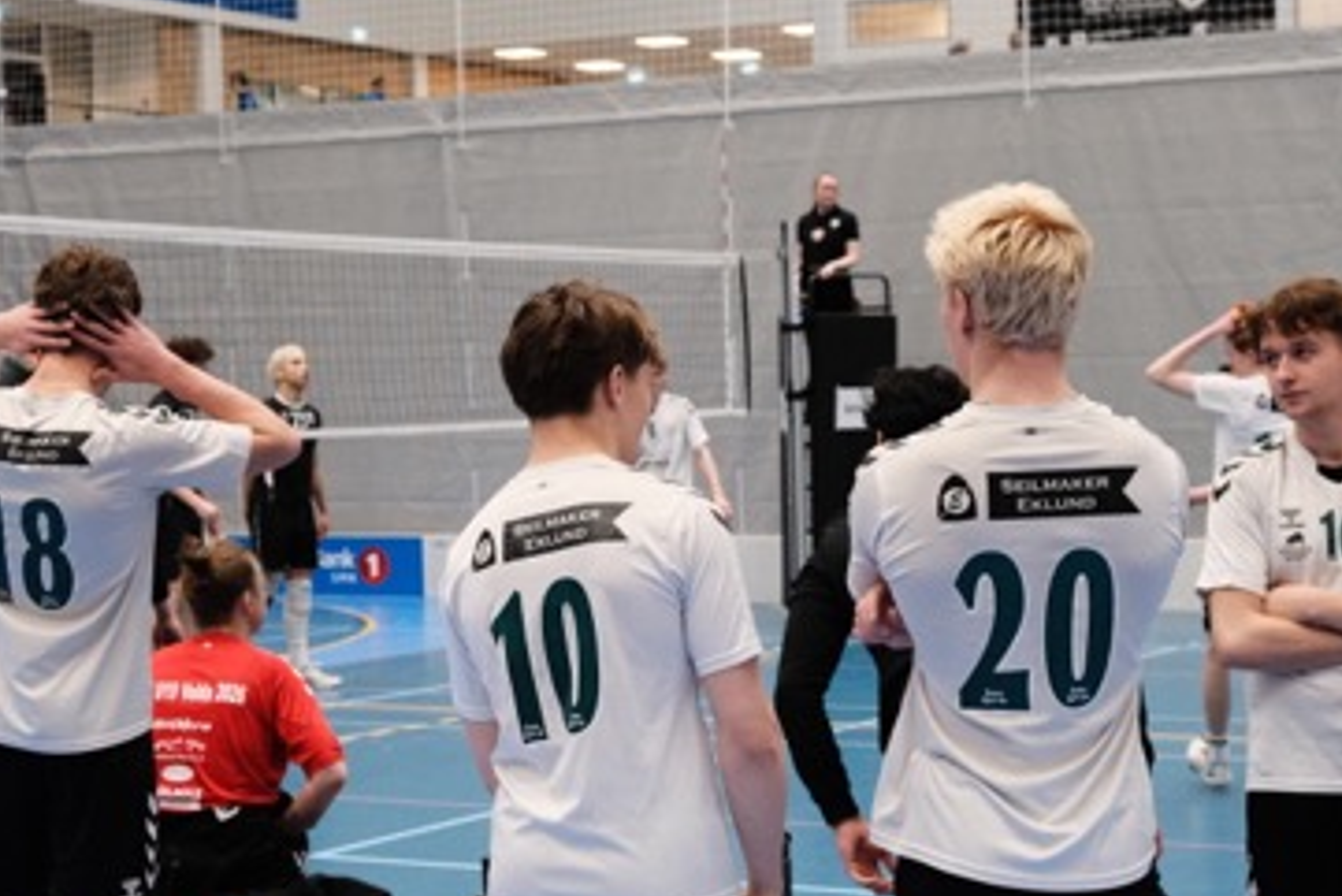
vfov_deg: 16.1
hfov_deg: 23.9
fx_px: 3170
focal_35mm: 85
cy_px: 532
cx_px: 576
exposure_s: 1/250
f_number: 6.4
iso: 5000
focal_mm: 42.5
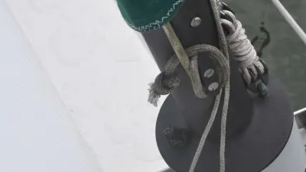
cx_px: 303
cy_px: 71
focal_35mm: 113
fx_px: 917
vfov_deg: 10.7
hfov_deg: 18.5
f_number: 8
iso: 100
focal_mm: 36
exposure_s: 1/250
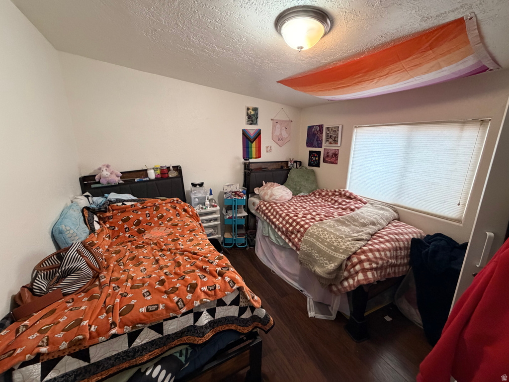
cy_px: 191
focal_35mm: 14
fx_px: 206
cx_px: 254
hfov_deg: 102.1
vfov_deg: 85.7
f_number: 2.2
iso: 500
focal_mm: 2.22
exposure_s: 1/60
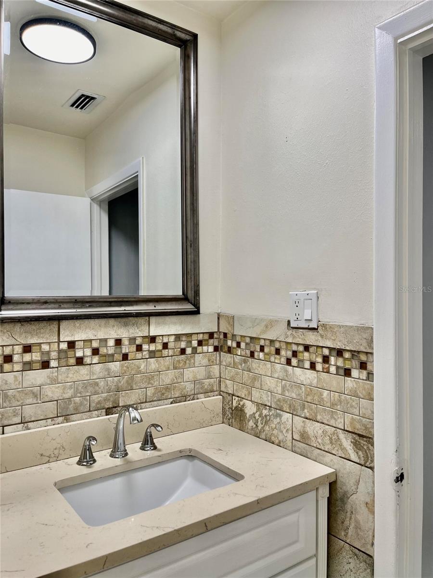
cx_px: 216
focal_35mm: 26
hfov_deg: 53.1
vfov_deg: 67.3
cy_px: 289
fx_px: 434
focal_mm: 5.1
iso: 32
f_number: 1.6
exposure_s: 1/126
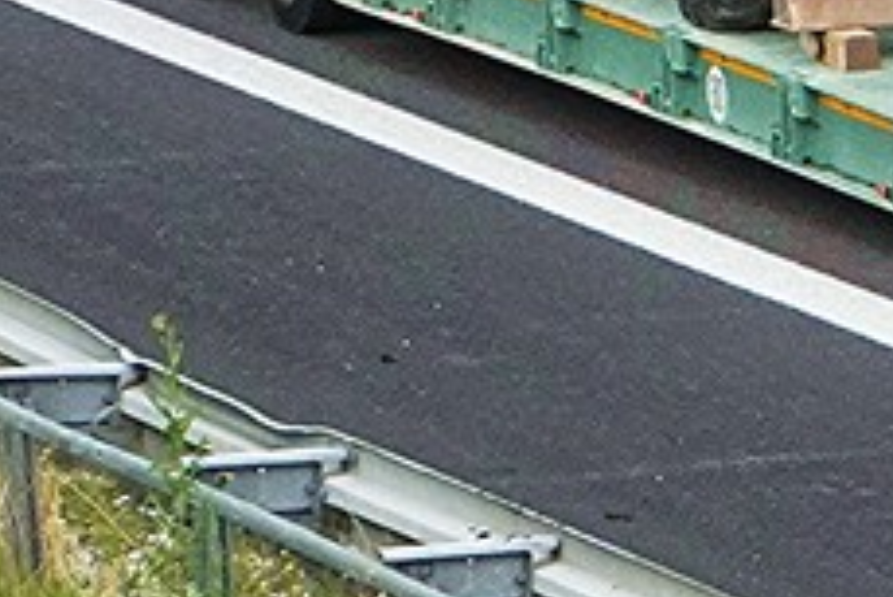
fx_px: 12015
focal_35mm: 484
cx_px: 1427
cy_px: -220
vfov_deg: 2.8
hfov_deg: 4.2
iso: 3200
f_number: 6.3
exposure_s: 1/2000
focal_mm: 92.4
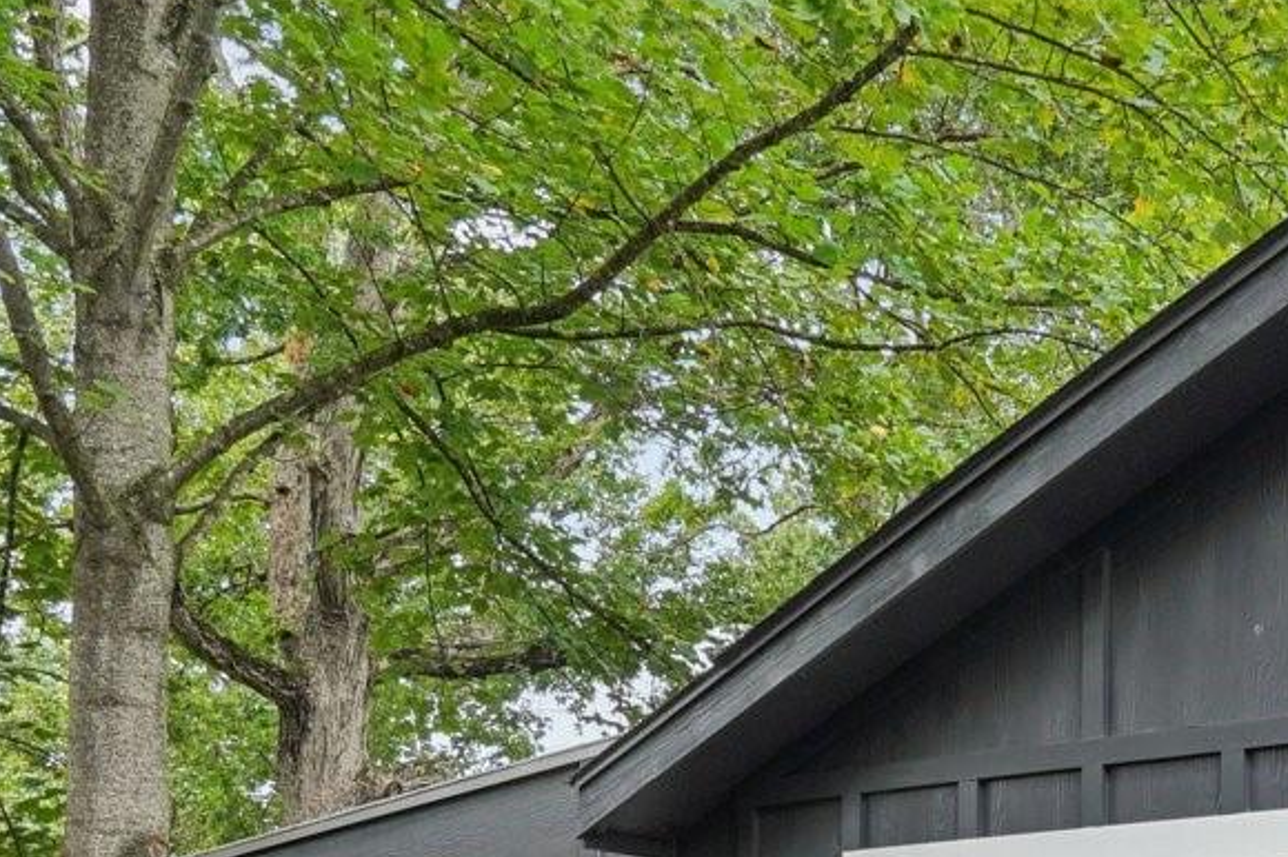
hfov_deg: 31.7
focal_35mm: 53
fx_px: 1895
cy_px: 1169
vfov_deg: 22.3
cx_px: 1526
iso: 100
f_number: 8
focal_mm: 10
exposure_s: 1/50
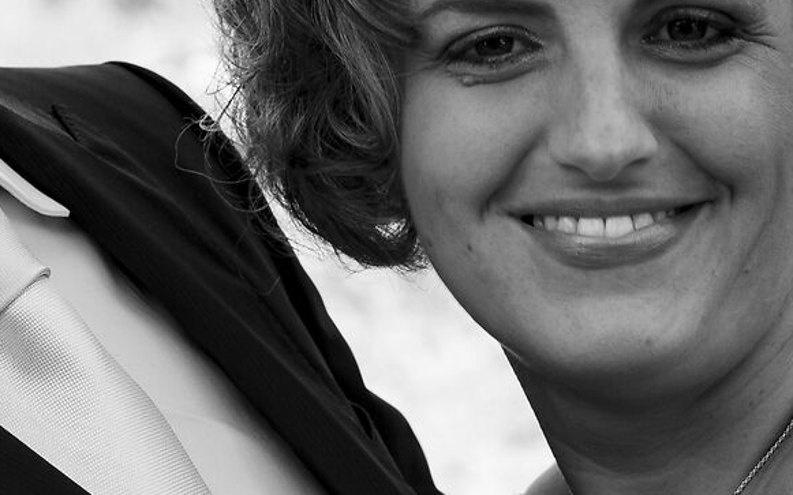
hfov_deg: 5.9
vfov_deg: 3.7
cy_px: 333
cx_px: 738
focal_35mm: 358
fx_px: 7736
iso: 100
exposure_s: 1/100
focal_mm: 85
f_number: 6.3
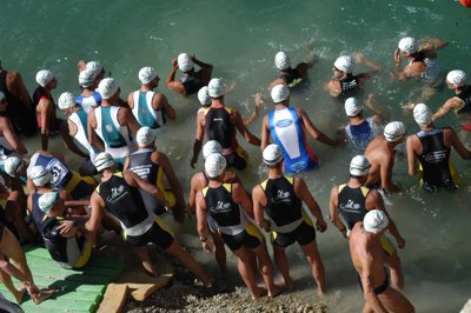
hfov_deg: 17.1
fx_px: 1569
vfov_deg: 11.4
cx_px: 236
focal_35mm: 120
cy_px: 156
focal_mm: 80
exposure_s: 1/320
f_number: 9
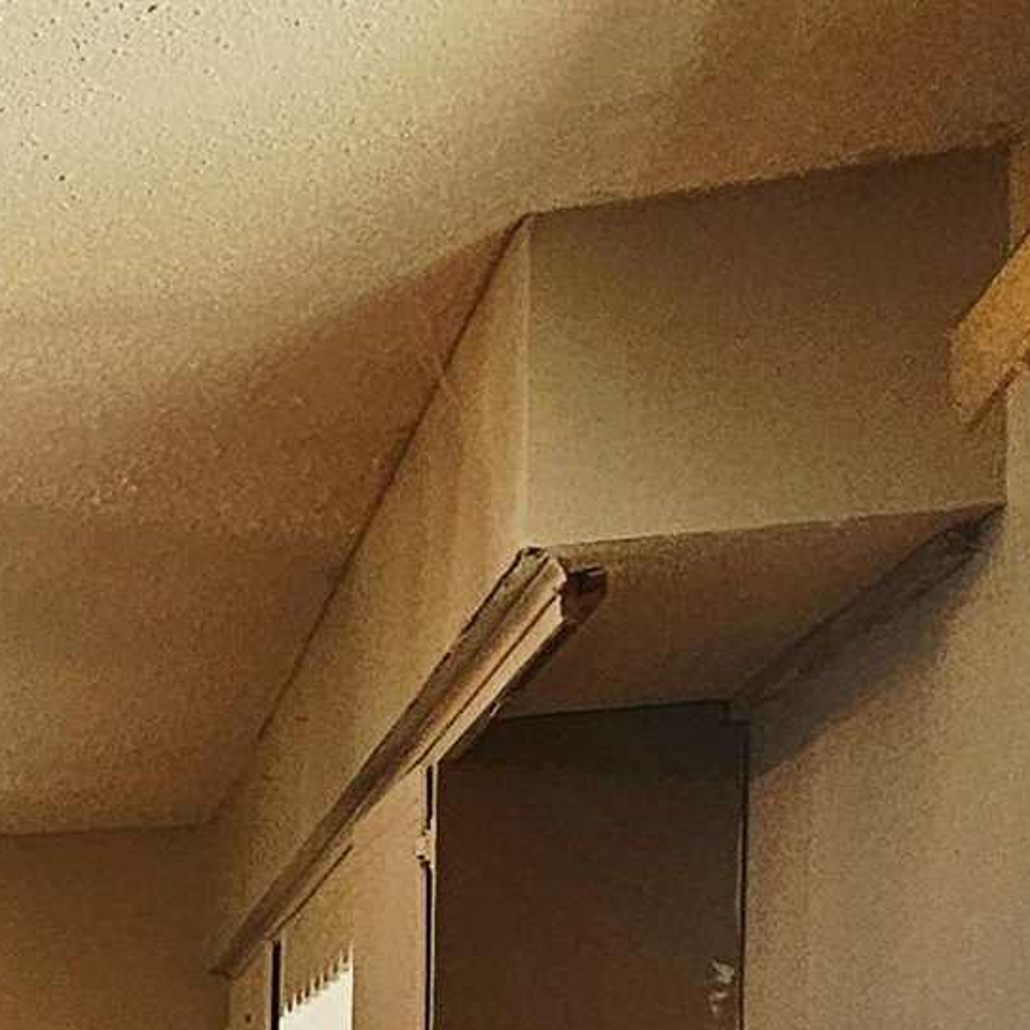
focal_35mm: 65
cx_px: -1102
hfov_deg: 17.5
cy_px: 1320
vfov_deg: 23.5
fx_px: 2188
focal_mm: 2.2
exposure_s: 1/60.2
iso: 80
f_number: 2.2
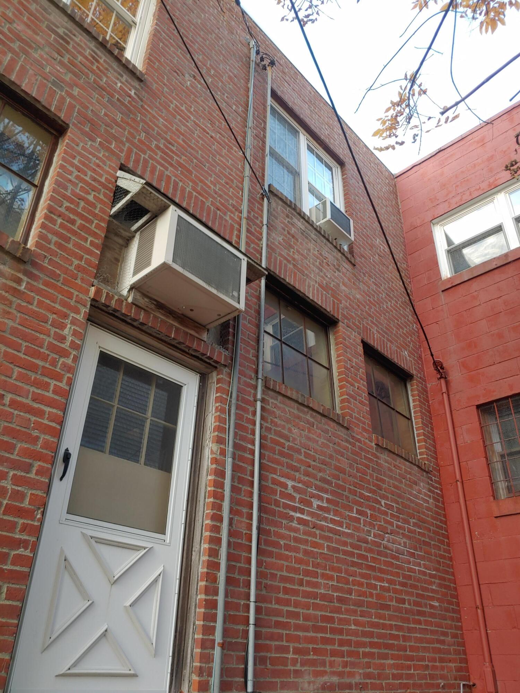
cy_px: 346
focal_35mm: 25
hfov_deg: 54.9
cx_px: 260
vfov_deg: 69.4
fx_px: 501
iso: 50
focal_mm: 4.23
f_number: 1.5
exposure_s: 1/60
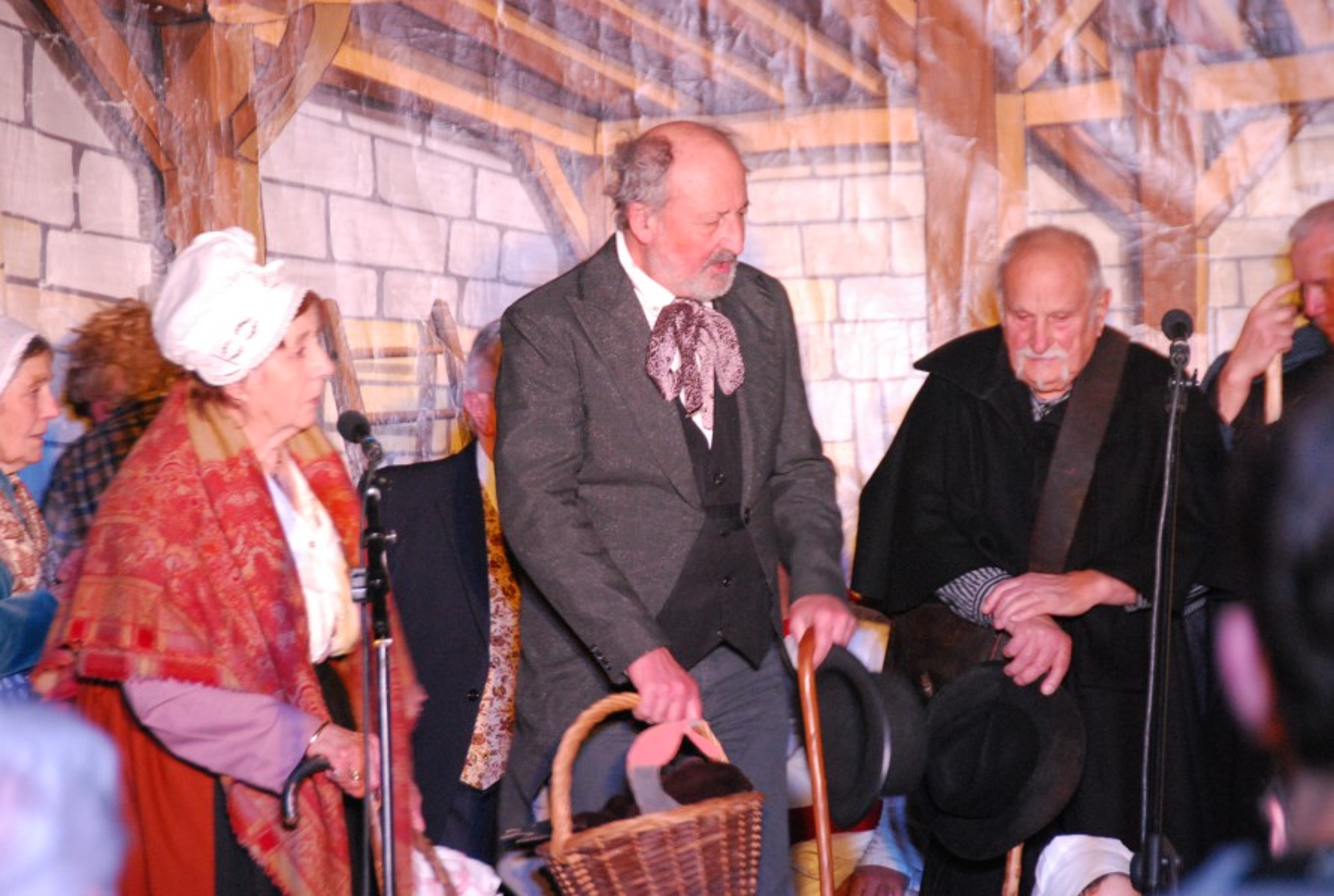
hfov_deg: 12.2
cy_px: 448
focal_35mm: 168
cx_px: 667
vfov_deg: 8.2
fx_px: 6240
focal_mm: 112
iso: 1600
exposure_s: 1/30
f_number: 5.6
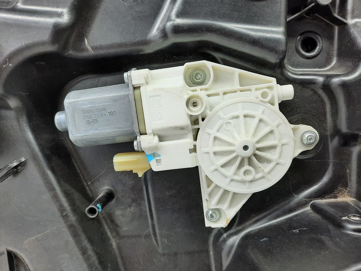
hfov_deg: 69.4
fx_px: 261
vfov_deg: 54.9
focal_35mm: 25
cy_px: 136
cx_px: 180
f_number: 2
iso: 100
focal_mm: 4.6
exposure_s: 1/50
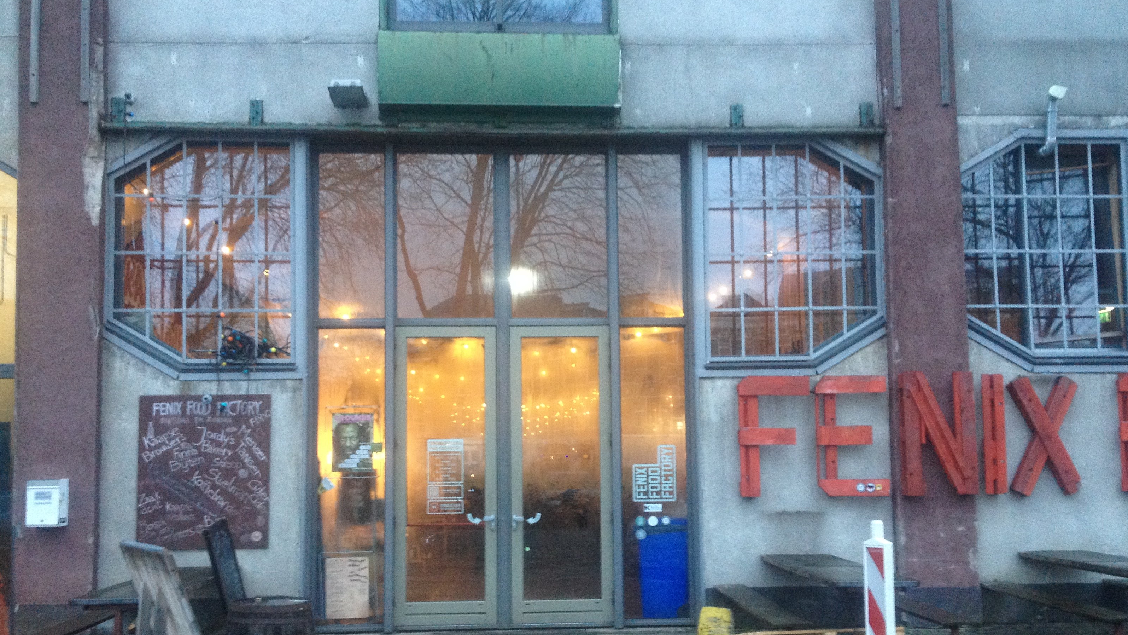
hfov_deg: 51.6
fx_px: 1167
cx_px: 565
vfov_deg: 30.4
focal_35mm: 39
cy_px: 380
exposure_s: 1/20
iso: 200
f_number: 2.4
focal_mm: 4.28
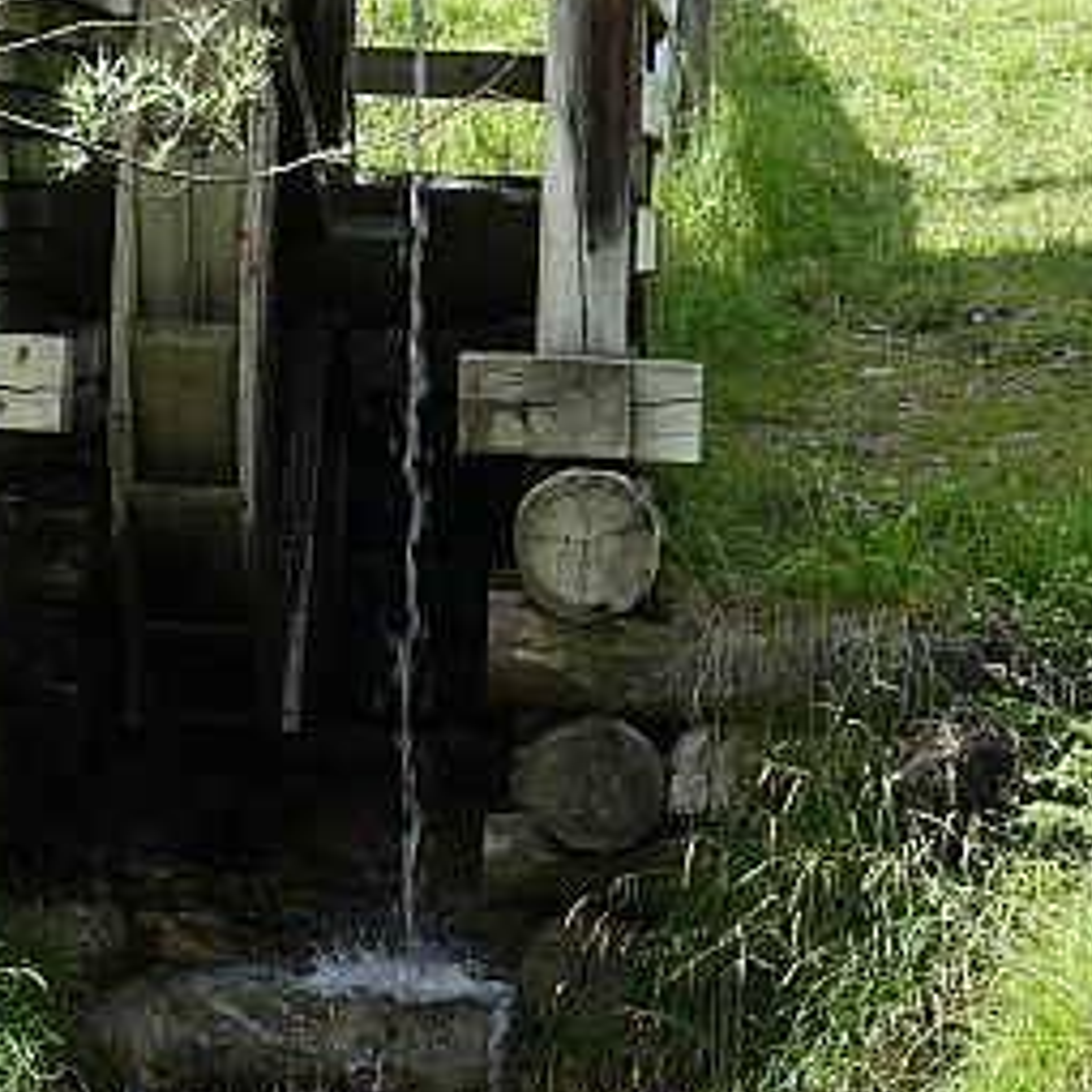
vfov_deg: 12.8
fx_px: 4747
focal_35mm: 133
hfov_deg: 12.8
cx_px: -266
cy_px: -161
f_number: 5.6
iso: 125
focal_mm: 14.3
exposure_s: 1/200
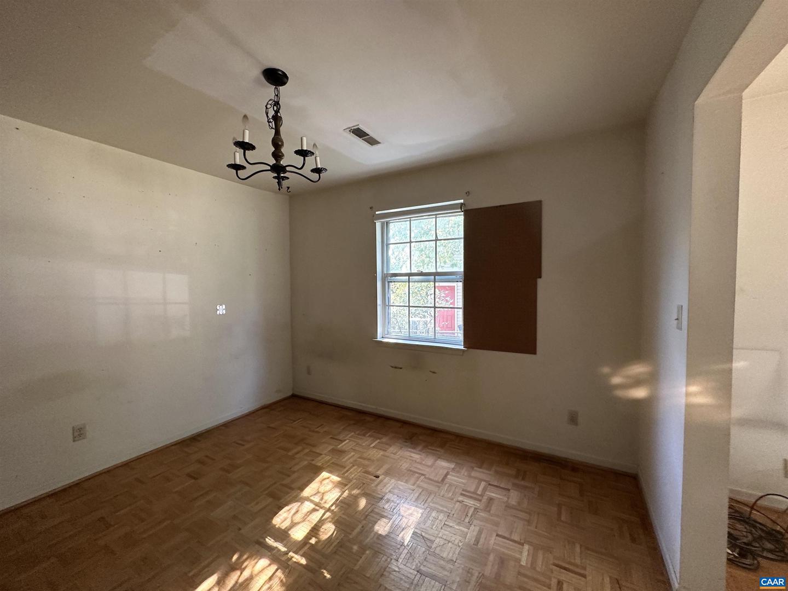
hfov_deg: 102.1
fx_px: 319
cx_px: 394
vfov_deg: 85.7
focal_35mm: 14
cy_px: 296
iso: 400
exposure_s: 1/60
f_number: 2.2
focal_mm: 2.22
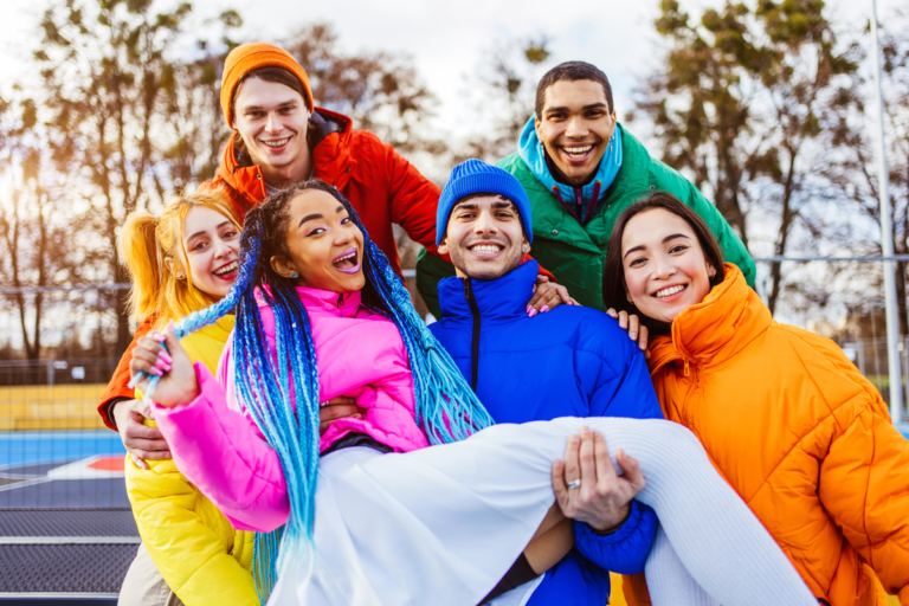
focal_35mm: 35
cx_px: 454
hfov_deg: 54.4
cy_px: 303
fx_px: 884
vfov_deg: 37.9
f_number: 2
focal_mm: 35
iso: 100
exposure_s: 1/500
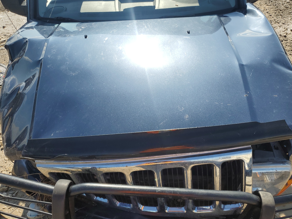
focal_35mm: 27
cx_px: 146
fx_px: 228
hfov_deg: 65.3
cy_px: 112
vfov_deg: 51.4
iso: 50
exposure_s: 1/2000
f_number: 1.5
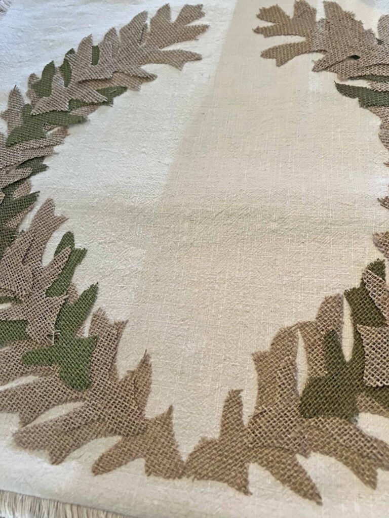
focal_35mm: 26
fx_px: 390
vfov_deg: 67.3
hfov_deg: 53.1
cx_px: 194
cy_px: 259
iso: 500
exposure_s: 1/40
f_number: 1.5
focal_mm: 5.7
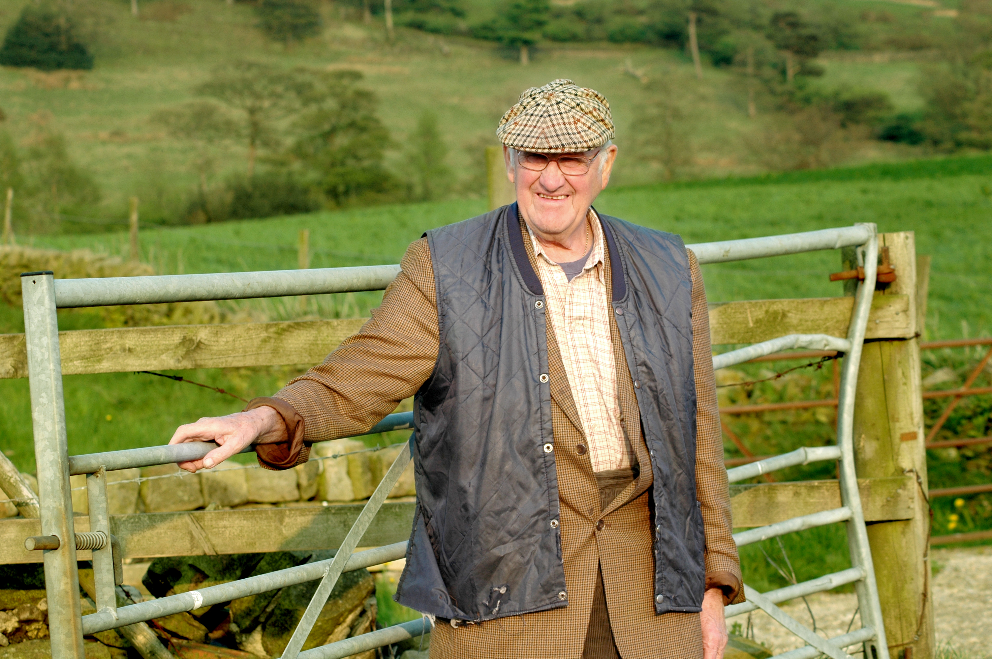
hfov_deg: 19.5
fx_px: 2891
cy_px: 330
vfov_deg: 13.0
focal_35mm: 105
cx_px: 496
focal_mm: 70
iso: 200
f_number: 7.1
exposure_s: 1/200
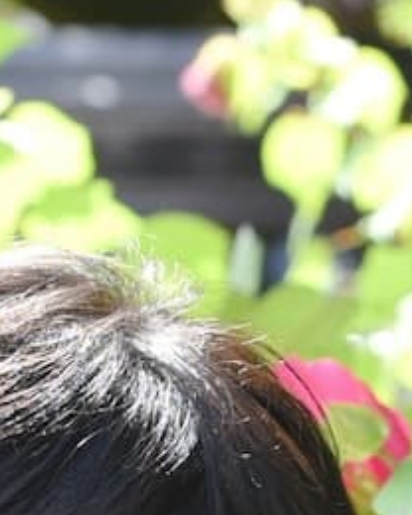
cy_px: 1026
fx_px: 9343
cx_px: 767
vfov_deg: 3.1
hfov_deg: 2.5
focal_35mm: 613
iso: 800
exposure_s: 1/640
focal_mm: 85
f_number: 5.6
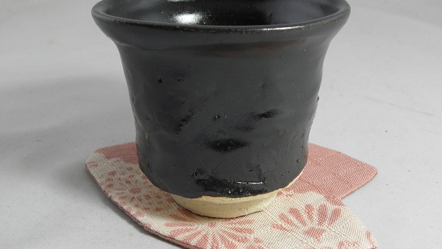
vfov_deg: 25.9
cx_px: 221
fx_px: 539
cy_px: 111
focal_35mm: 46
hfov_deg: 44.6
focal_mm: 7.59
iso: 125
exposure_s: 1/40
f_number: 3.3
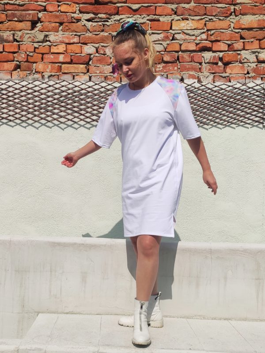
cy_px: 176
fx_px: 265
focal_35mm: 26
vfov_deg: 67.3
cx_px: 132
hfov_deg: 53.1
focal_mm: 4.77
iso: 112
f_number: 1.75
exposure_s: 1/5044
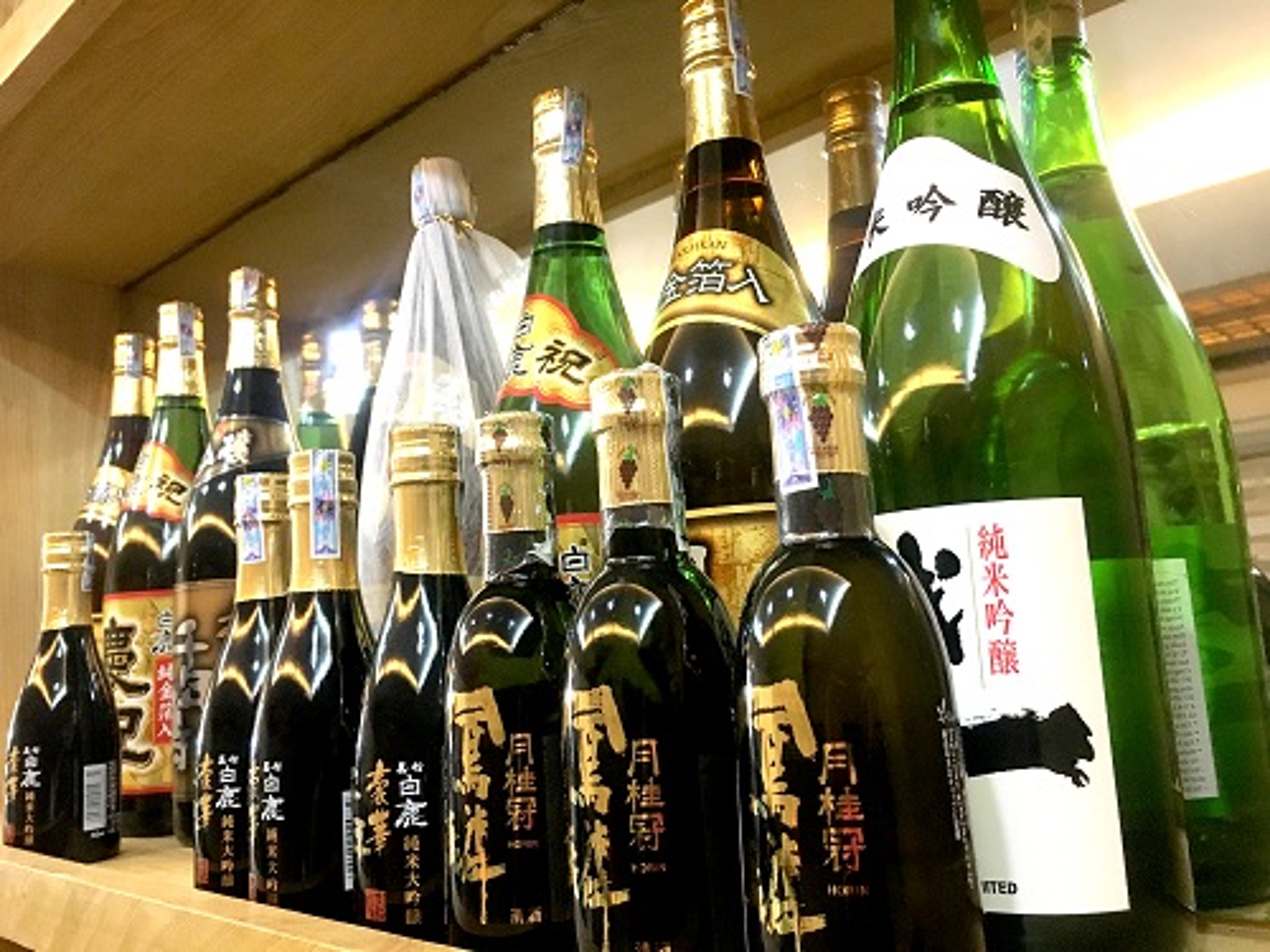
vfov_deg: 48.2
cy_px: 476
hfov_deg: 61.7
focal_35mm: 29
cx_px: 635
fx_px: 1064
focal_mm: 4.15
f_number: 2.2
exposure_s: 1/25
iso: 200
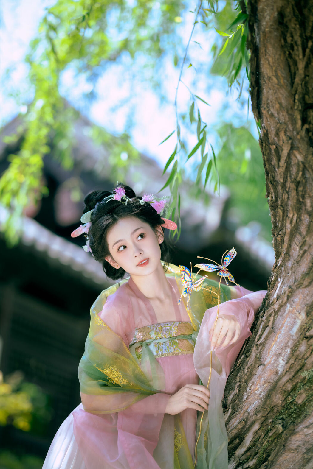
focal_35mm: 84
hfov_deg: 16.3
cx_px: 156
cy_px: 234
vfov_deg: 24.2
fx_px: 1095
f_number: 1.6
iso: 200
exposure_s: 1/2000
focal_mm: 85
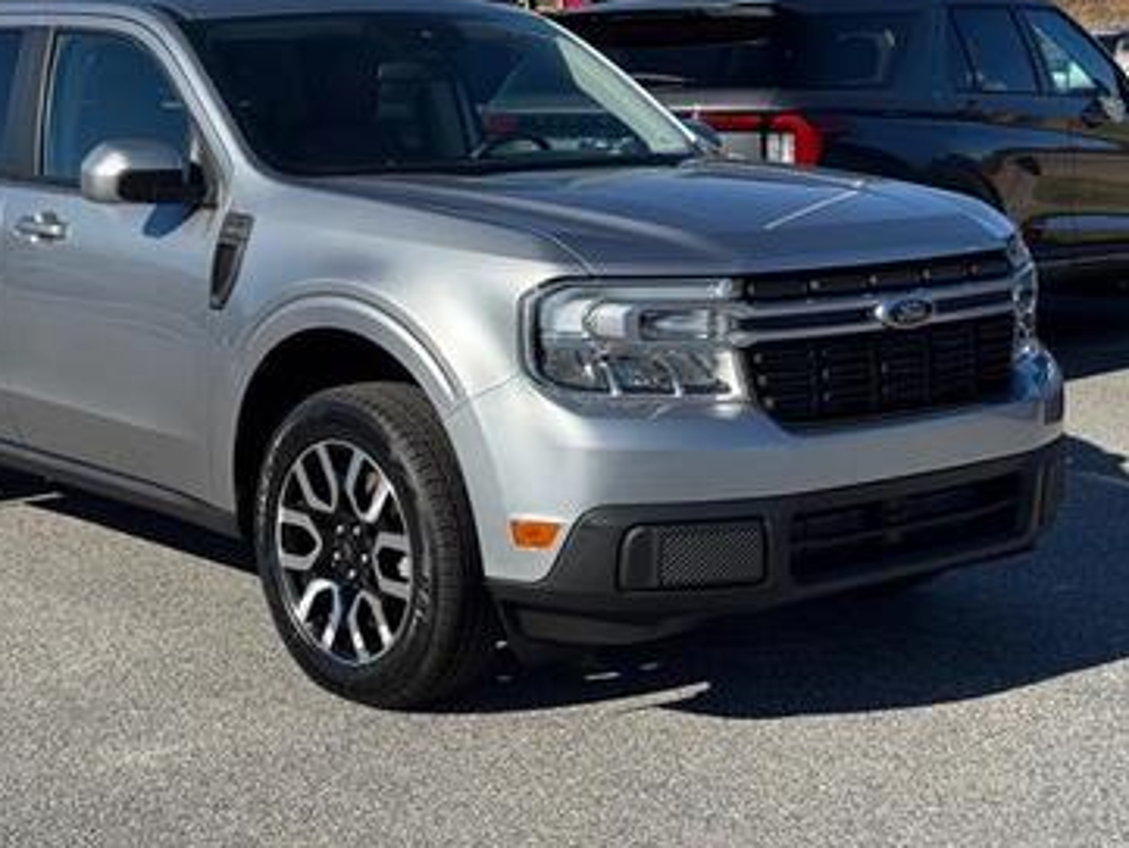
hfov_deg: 28.8
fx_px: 2186
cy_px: 291
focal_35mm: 67
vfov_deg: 21.9
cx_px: 369
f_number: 1.78
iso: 64
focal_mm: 6.76
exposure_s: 1/4608
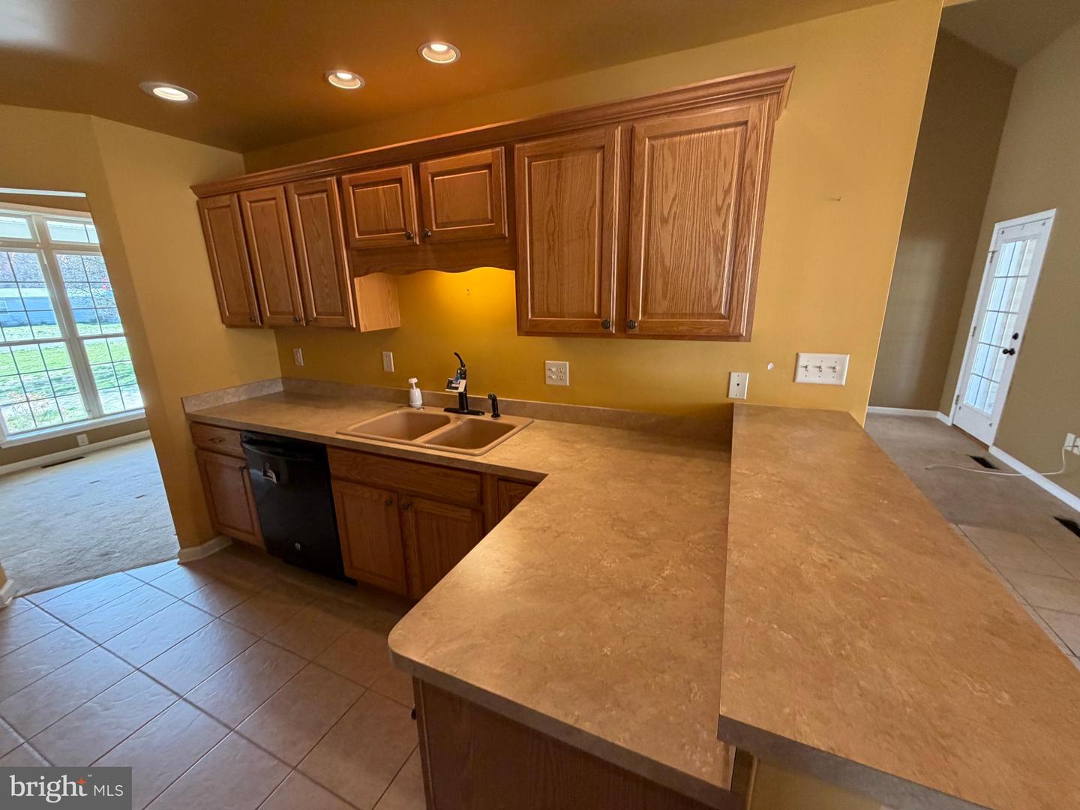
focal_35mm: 14
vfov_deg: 85.7
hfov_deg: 102.1
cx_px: 540
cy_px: 405
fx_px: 437
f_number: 2.2
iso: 200
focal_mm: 2.22
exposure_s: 1/60
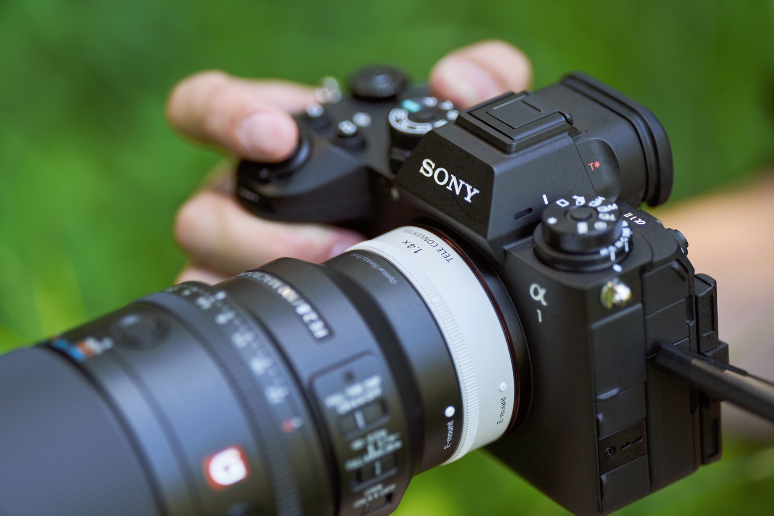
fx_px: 3225
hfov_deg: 13.7
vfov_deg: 9.1
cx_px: 387
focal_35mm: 150
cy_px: 258
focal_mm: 150
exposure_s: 1/320
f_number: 2.8
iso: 200
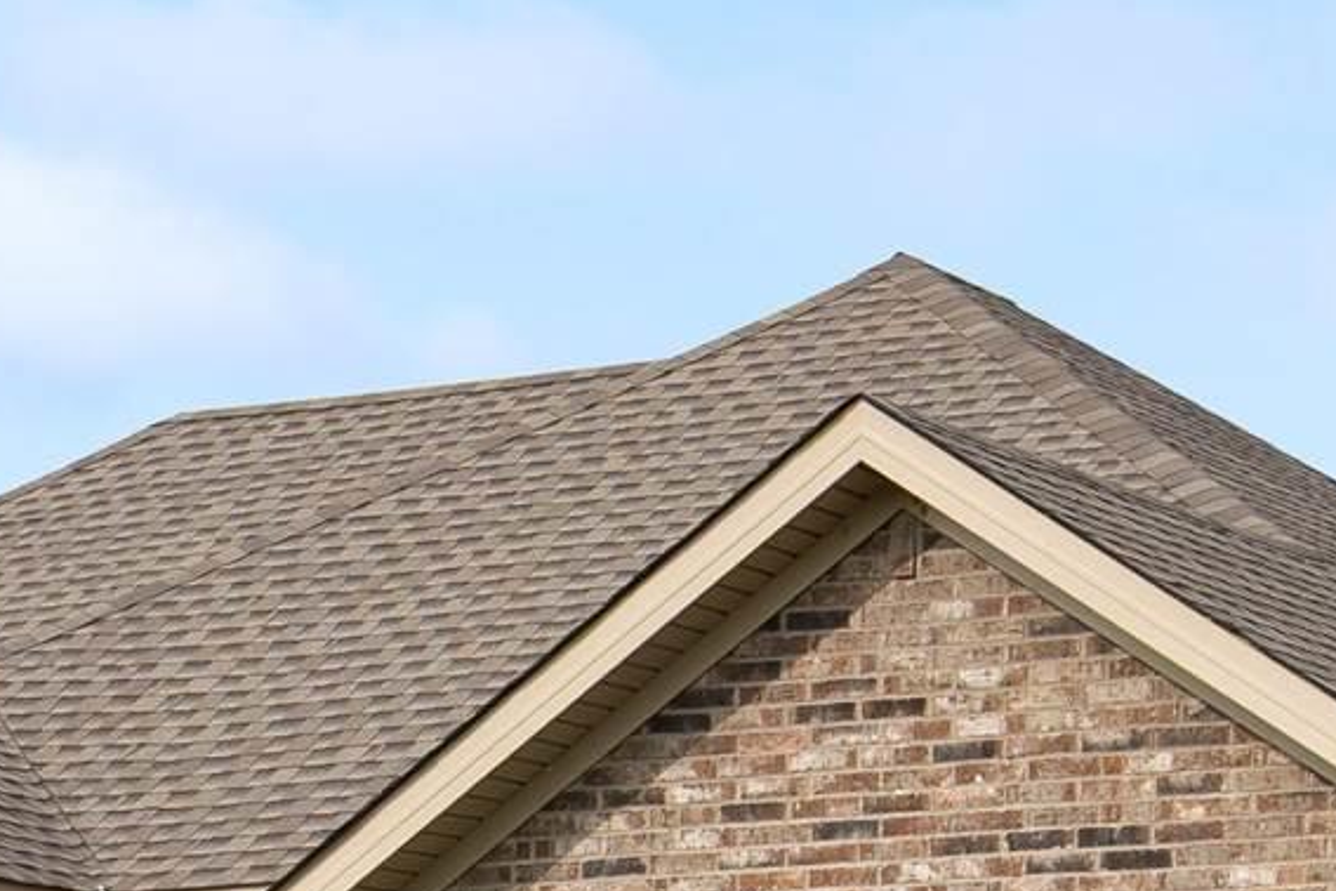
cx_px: 80
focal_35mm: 157
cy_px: 1452
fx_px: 5826
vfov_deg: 8.5
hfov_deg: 13.0
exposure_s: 1/400
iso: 100
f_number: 5.6
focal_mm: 29
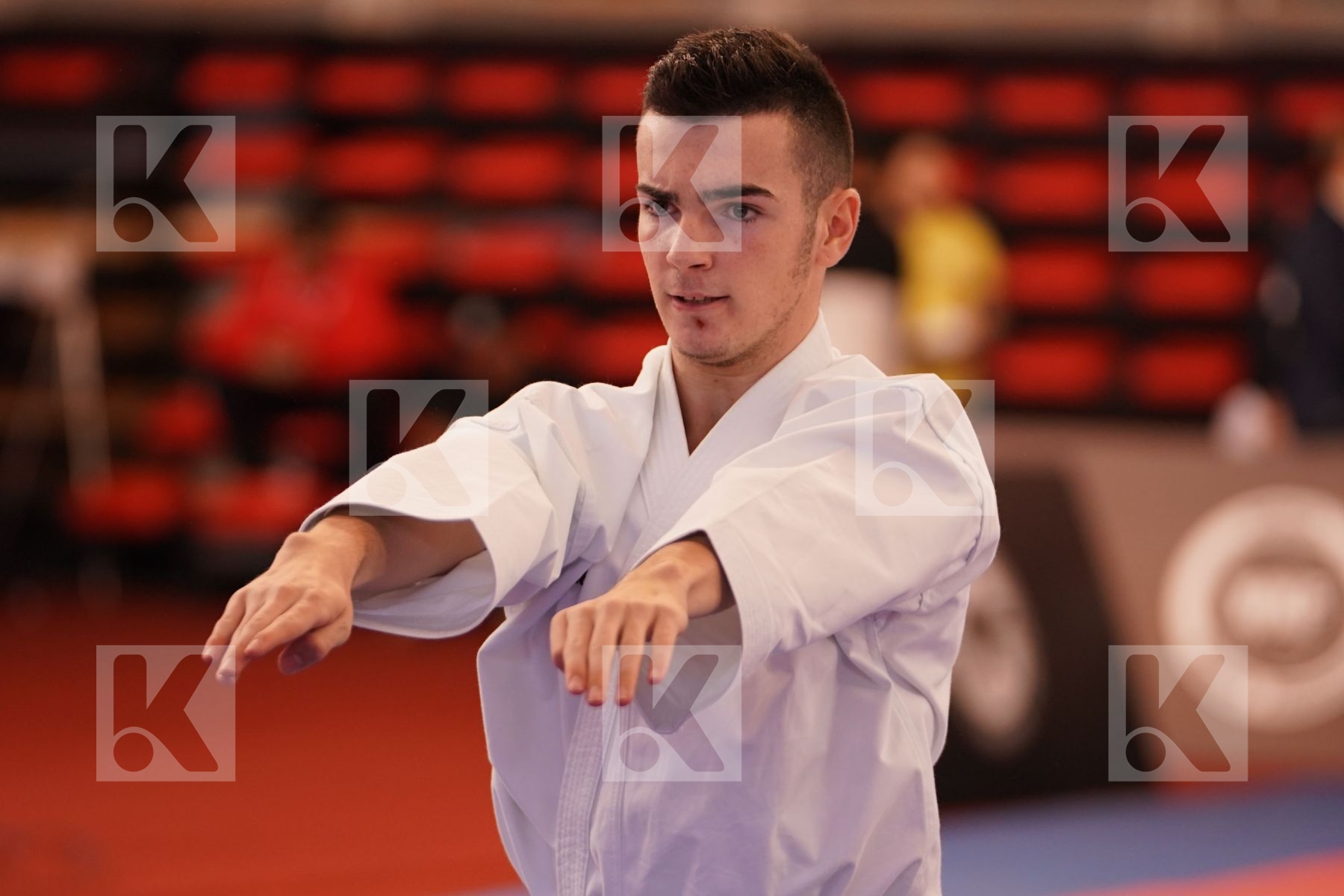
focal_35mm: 243
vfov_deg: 5.7
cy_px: 448
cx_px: 672
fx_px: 9071
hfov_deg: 8.5
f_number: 2.8
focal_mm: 162
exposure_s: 1/500
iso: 800
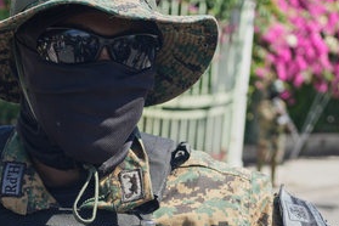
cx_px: 85
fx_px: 829
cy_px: 295
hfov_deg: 22.9
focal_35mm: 88
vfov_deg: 14.8
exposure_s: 1/800
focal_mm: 24
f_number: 2.8
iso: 100
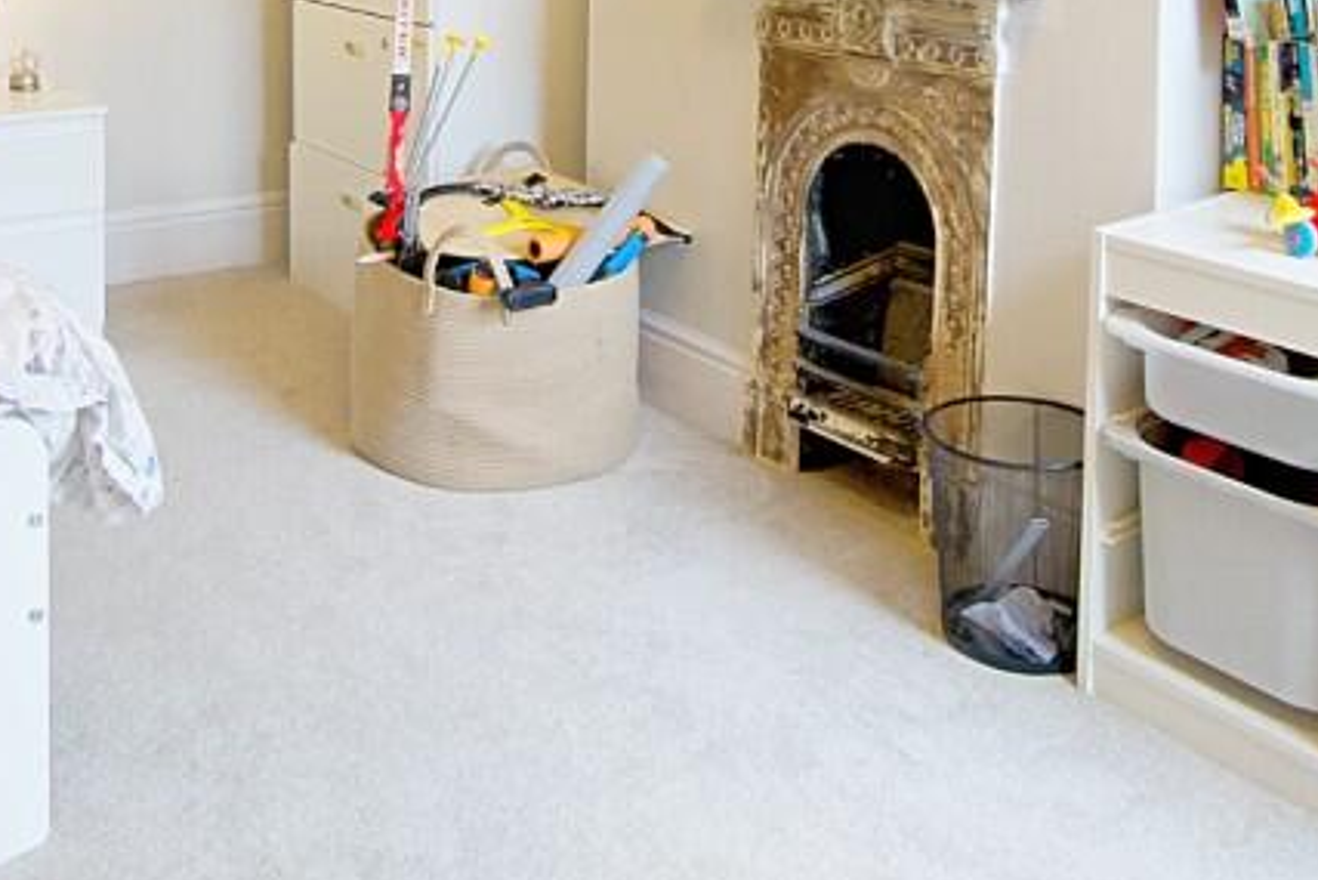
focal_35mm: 36
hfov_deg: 52.6
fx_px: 1318
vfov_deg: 32.0
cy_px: -119
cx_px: 503
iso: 1000
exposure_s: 1/160
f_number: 4
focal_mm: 10
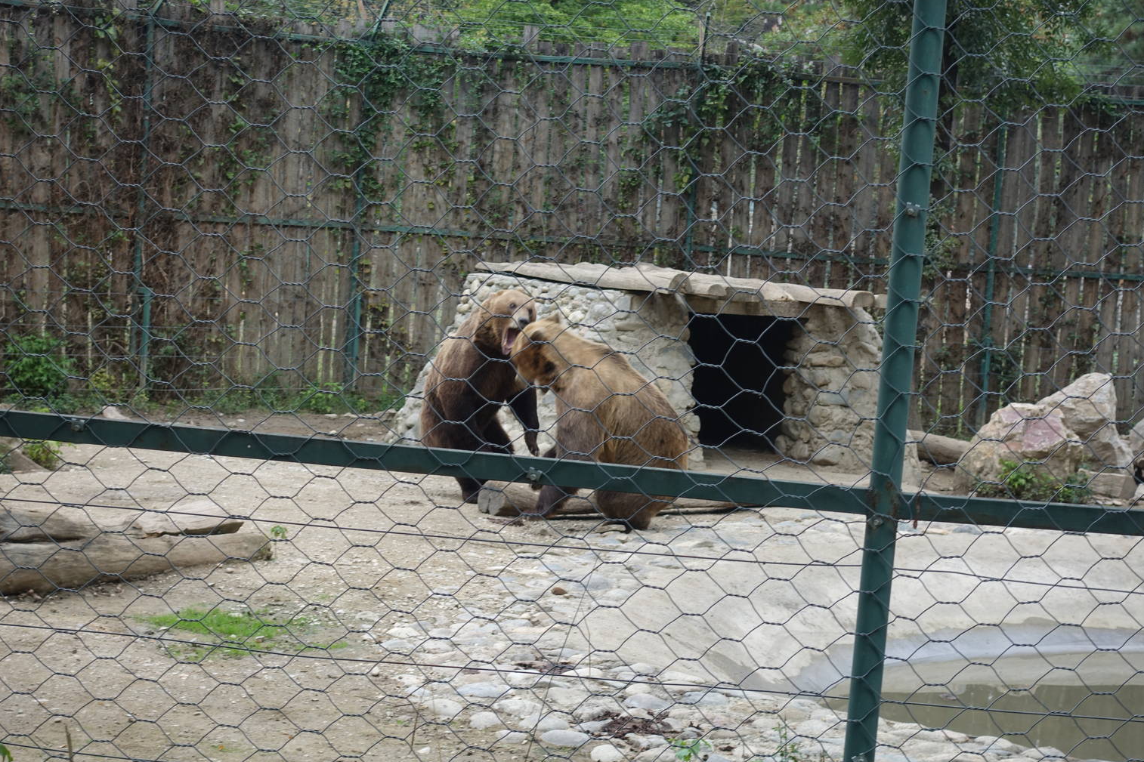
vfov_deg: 18.4
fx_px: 2351
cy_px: 398
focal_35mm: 74
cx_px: 591
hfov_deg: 27.3
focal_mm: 25.7
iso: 125
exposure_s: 1/80
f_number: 4
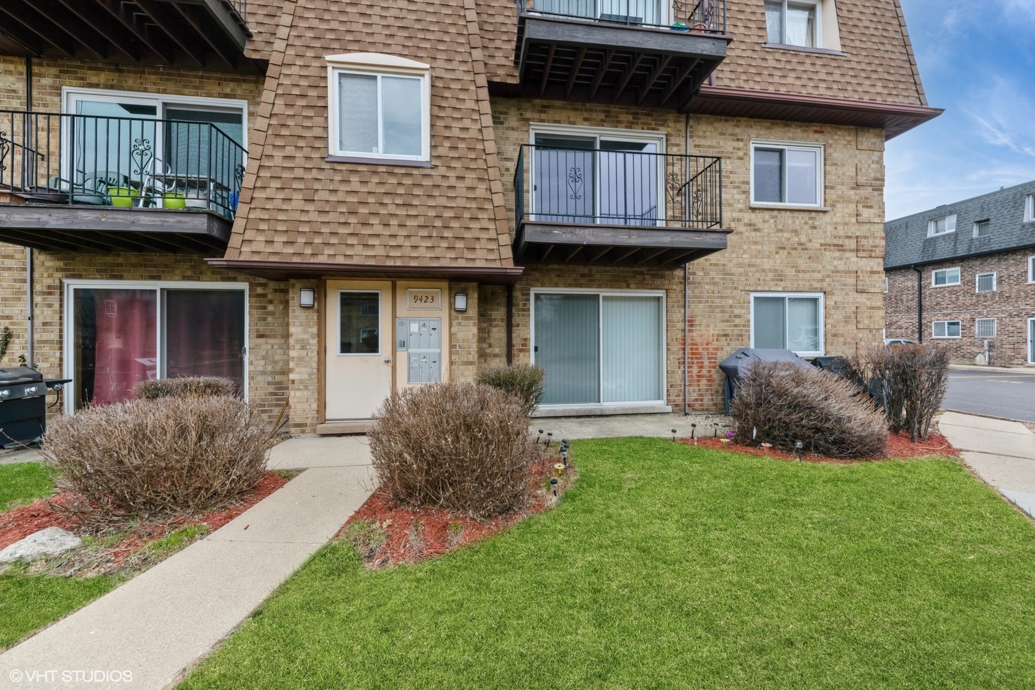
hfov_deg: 112.6
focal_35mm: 12
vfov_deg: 90.0
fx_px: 345
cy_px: 345
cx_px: 518
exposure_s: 1/100
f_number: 8
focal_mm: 12
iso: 320
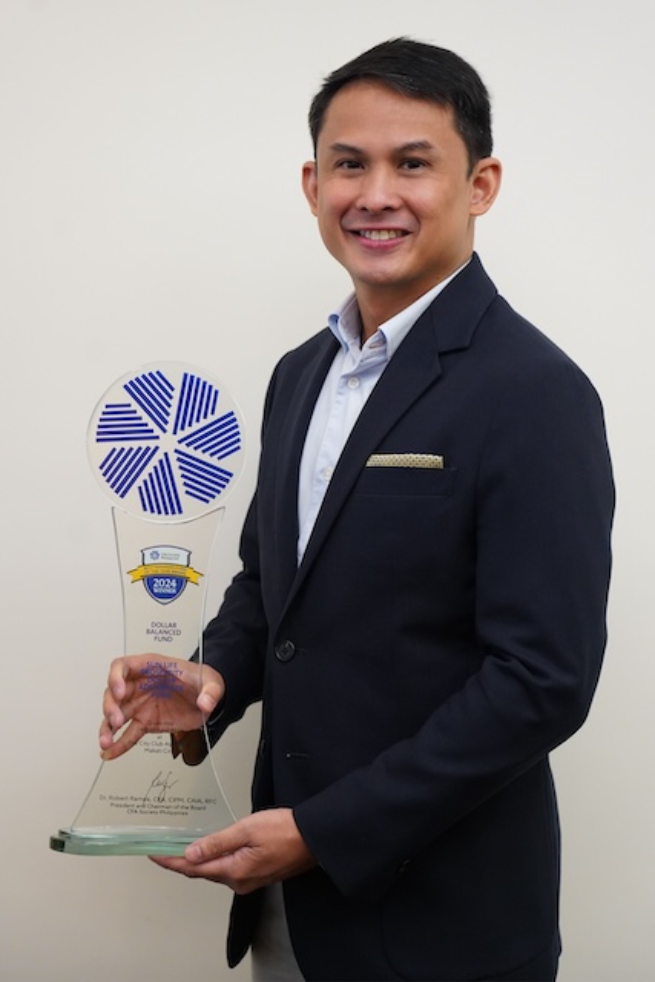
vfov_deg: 20.4
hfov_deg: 13.7
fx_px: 2727
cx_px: 328
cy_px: 491
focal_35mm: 100
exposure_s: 1/250
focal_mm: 100
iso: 5000
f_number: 4
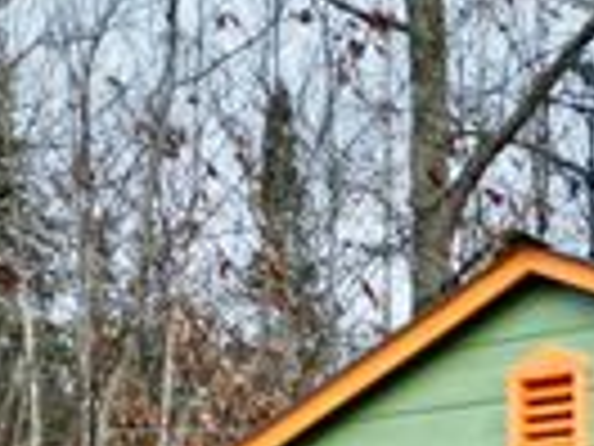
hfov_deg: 18.8
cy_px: 836
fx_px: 1562
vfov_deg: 14.1
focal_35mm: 91
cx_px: 909
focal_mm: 6.72
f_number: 1.7
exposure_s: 1/1250
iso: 200
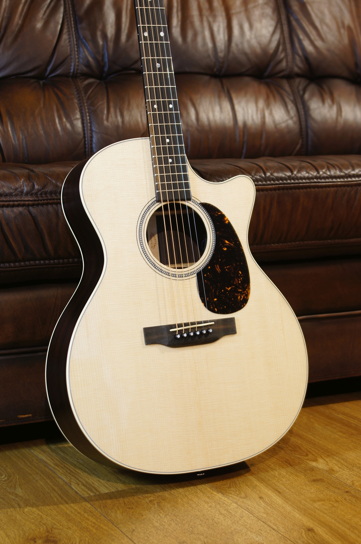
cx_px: 180
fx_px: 1131
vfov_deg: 27.0
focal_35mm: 75
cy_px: 272
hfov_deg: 18.1
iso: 100
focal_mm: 50
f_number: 4.5
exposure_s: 1/8
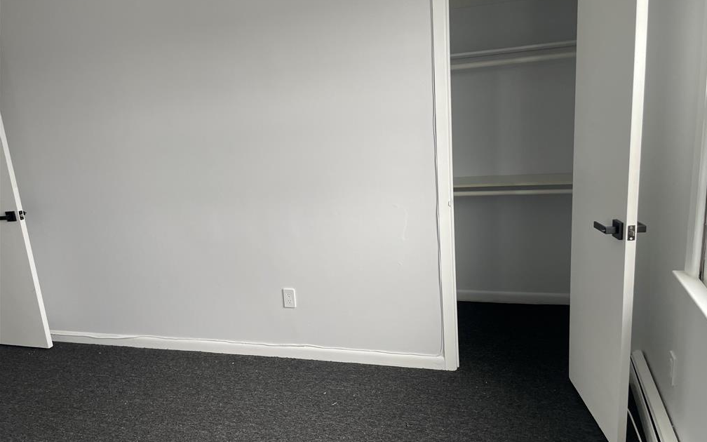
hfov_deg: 66.5
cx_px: 358
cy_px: 237
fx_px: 540
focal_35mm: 28
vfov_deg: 44.5
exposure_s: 1/121
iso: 100
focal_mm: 4.2
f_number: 1.6
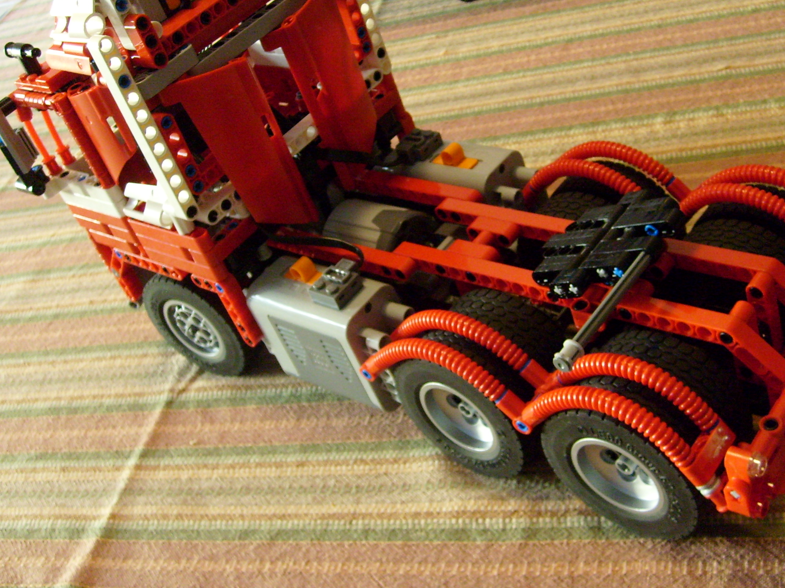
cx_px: 446
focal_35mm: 46
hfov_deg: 41.2
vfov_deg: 31.4
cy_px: 240
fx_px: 1043
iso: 200
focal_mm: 5.8
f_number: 2.8
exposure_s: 1/15
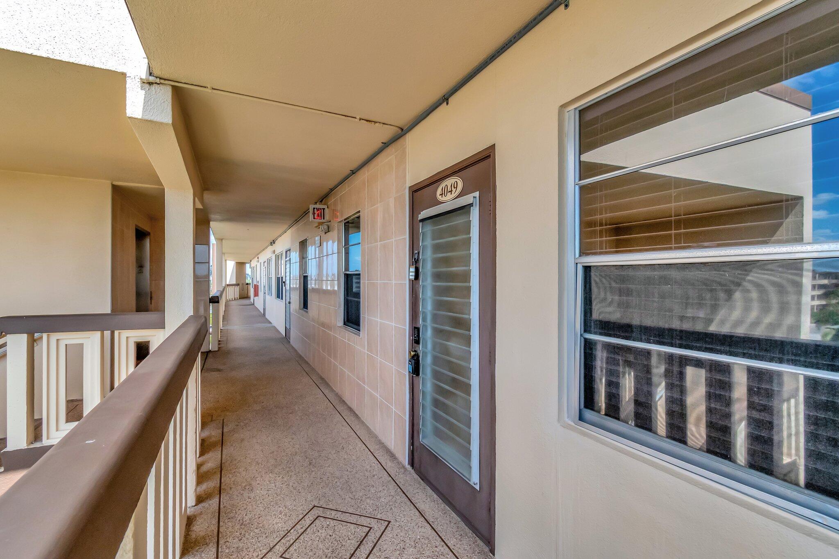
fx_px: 350
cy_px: 280
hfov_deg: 100.4
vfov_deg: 77.3
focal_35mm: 15
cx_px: 420
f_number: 8
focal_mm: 10
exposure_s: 1/1250
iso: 1100
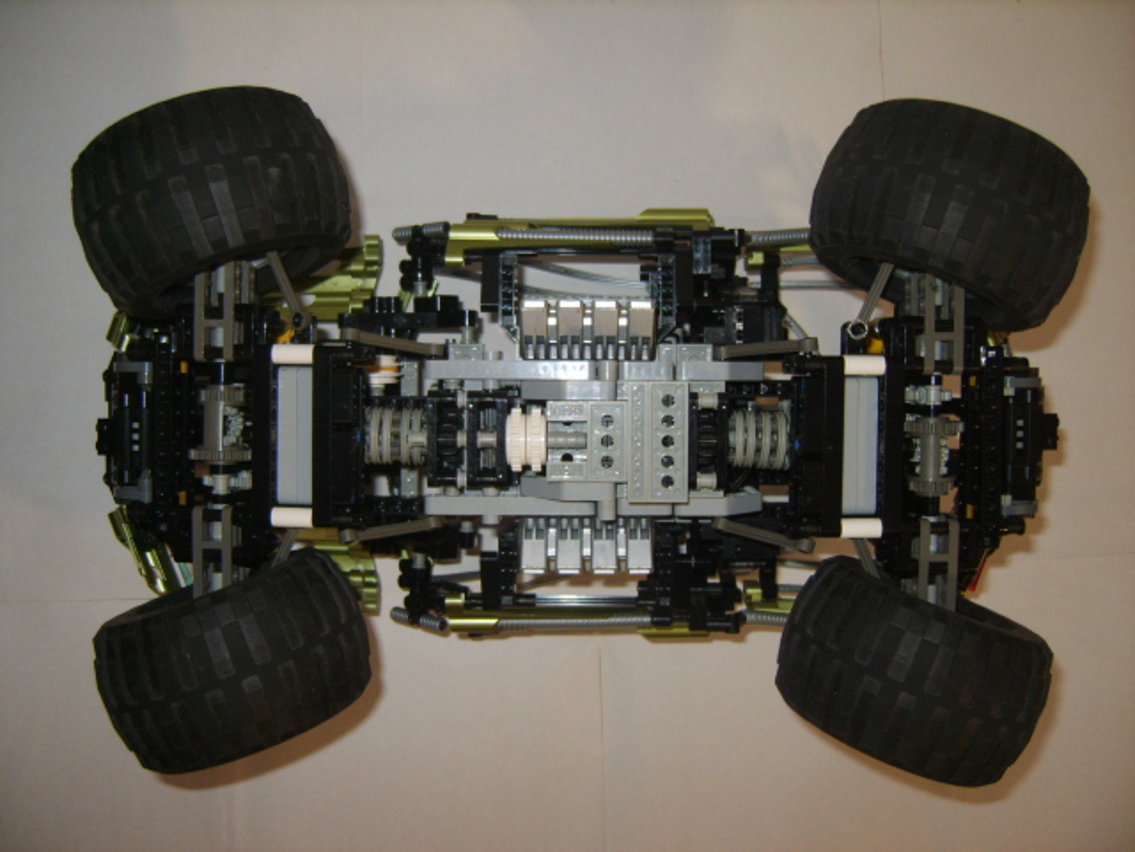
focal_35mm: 35
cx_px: 568
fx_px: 1148
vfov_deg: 40.7
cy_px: 426
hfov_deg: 52.6
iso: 100
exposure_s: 1/30
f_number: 2.8
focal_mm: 7.4
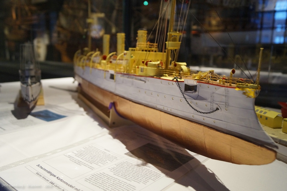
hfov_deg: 61.9
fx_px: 239
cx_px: 144
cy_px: 96
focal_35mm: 30
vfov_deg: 43.6
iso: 1600
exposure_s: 1/160
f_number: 4
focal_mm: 20
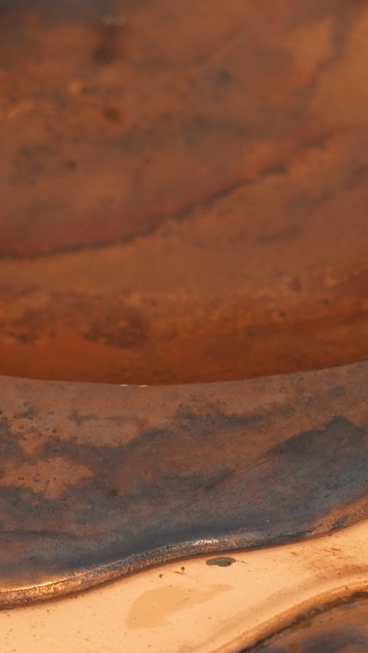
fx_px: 5877
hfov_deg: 3.6
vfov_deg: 6.4
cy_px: 465
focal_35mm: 339
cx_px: 71
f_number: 7.1
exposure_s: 1/125
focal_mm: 105
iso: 500
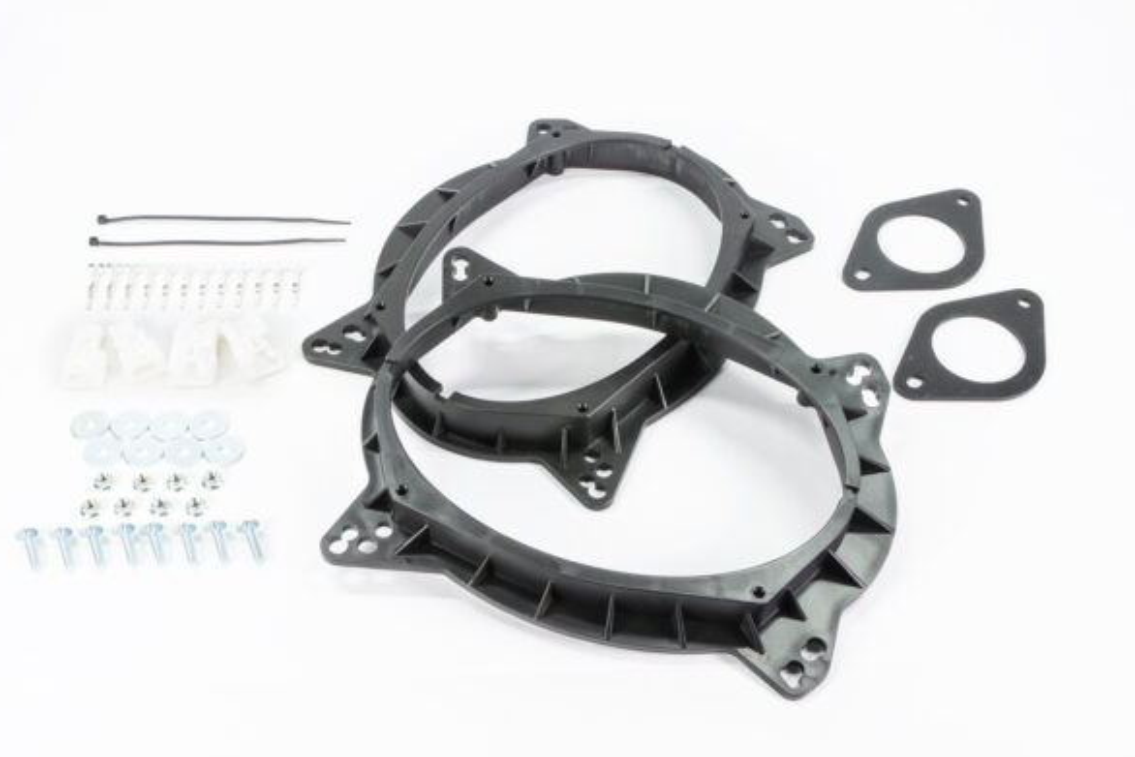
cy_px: 382
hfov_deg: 44.5
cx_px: 558
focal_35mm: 44
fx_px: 1387
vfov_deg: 30.5
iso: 400
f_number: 16
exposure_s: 1/5
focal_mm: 29
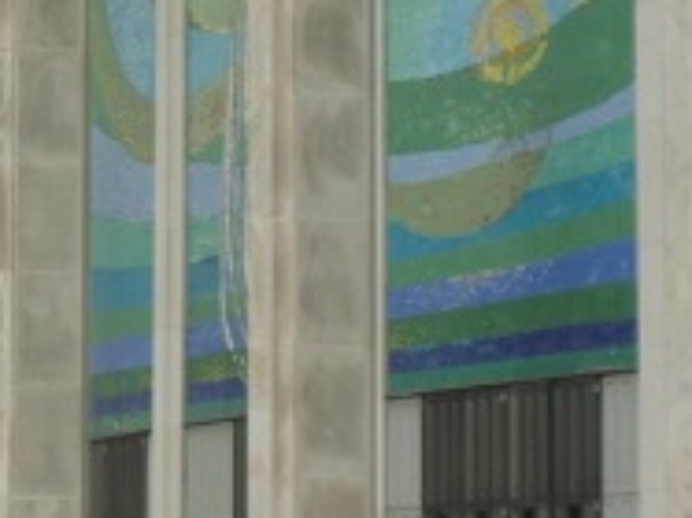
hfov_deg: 8.1
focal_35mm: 241
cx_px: -326
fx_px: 4815
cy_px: 13
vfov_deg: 6.1
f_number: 4.2
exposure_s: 1/500
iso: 64
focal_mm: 11.2
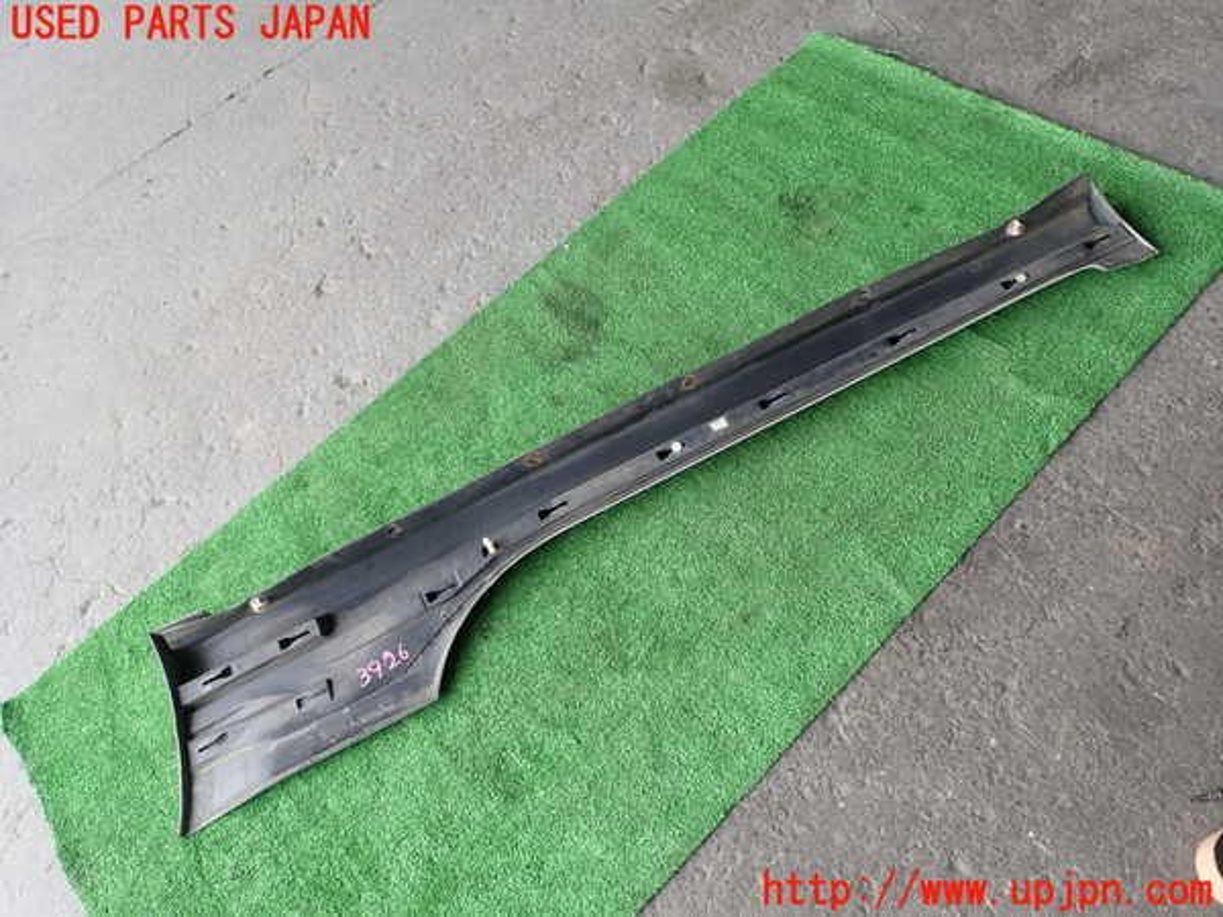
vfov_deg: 54.9
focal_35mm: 25
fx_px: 883
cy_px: 458
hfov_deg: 69.4
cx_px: 612
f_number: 2.8
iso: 100
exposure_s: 1/100
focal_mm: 4.5
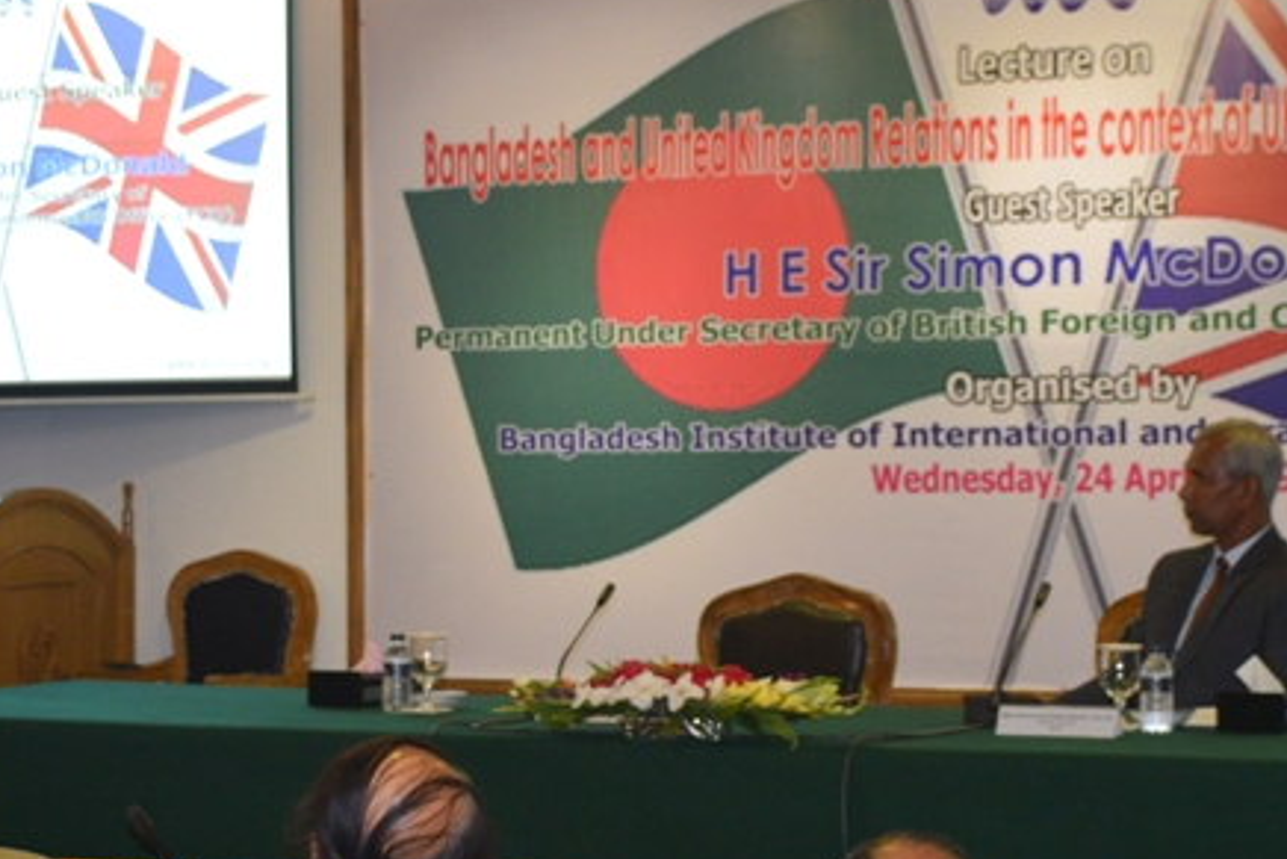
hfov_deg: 21.4
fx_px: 3403
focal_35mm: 95
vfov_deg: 14.4
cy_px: 515
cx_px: 629
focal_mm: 27
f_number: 4.5
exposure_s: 1/80
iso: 800
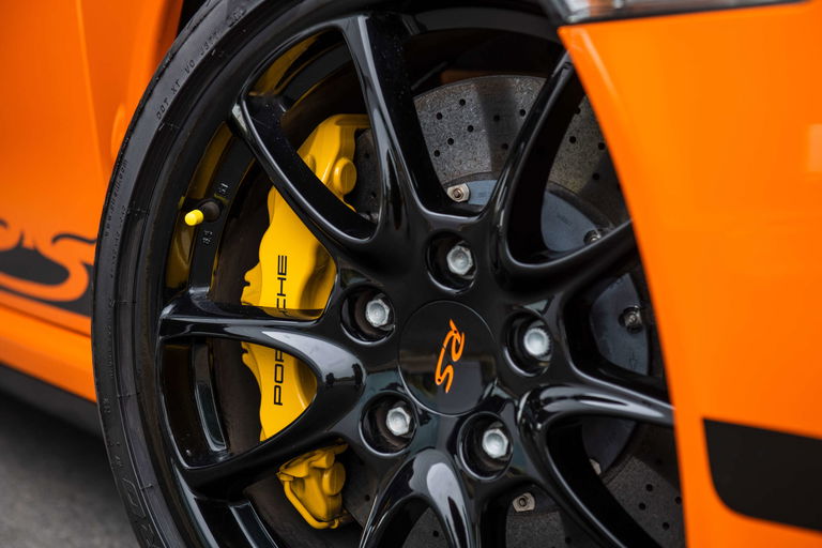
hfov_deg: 28.8
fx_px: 1598
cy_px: 274
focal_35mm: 70
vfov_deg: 19.5
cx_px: 411
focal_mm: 70
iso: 400
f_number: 4.5
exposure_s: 1/125
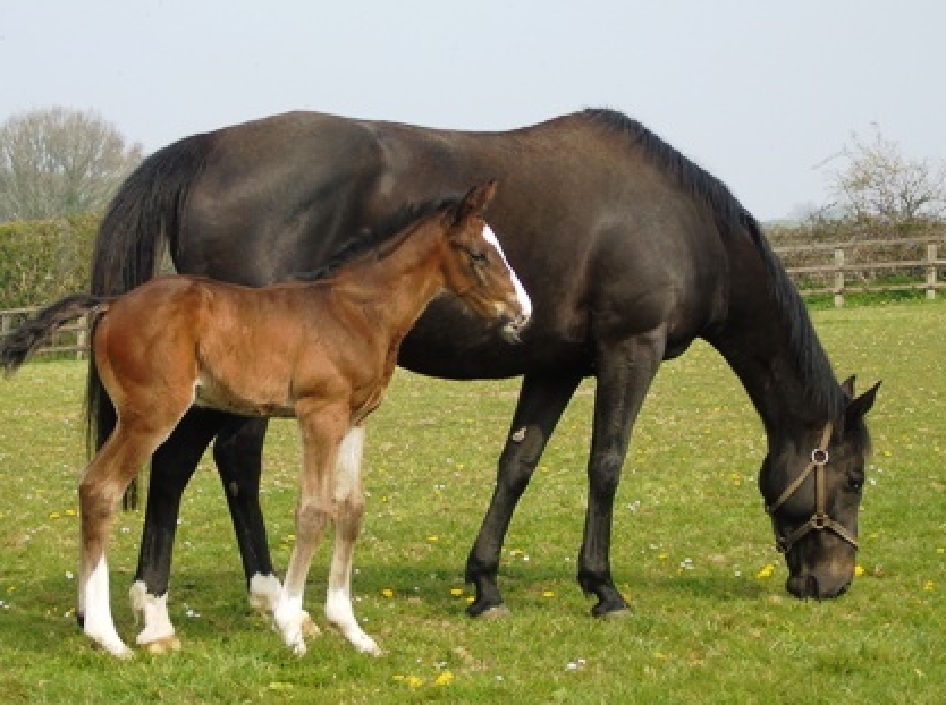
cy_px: 372
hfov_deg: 19.5
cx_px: 458
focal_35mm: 101
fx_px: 2755
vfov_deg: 14.6
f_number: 4.3
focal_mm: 17
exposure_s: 1/320
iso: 80
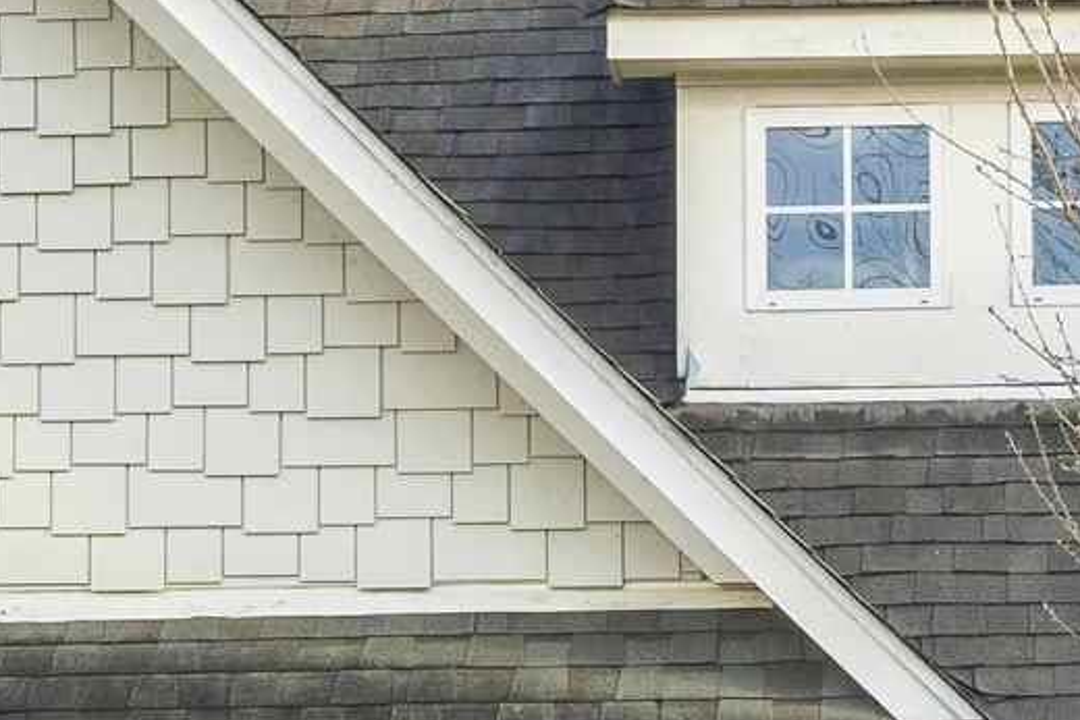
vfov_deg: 7.1
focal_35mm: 189
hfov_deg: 10.8
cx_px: 856
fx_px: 5671
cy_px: 1152
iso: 320
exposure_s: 1/60
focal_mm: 32
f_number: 10
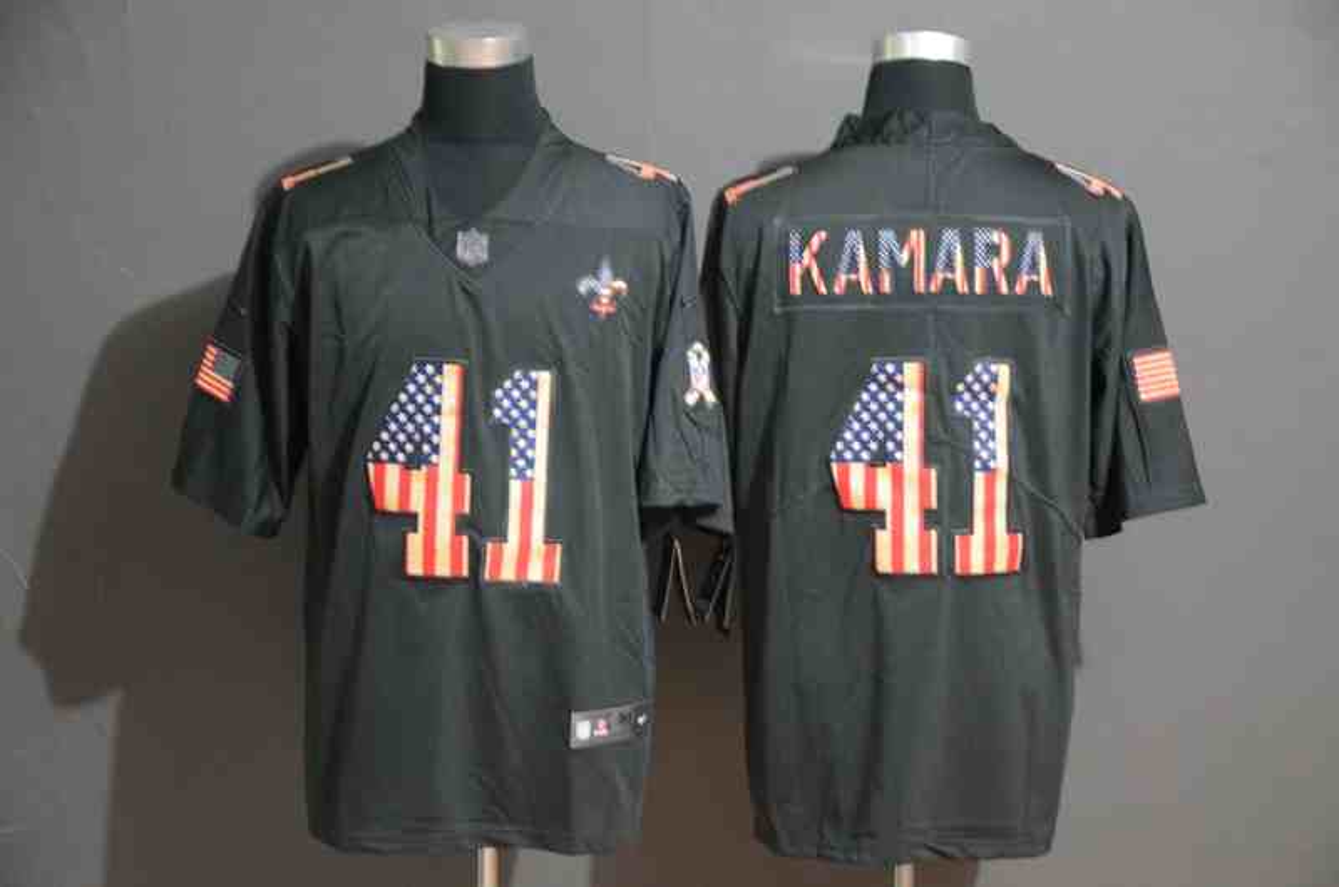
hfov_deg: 22.7
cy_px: 444
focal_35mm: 90
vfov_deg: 15.1
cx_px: 670
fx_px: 3341
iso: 4000
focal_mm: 60
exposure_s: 1/8
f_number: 5
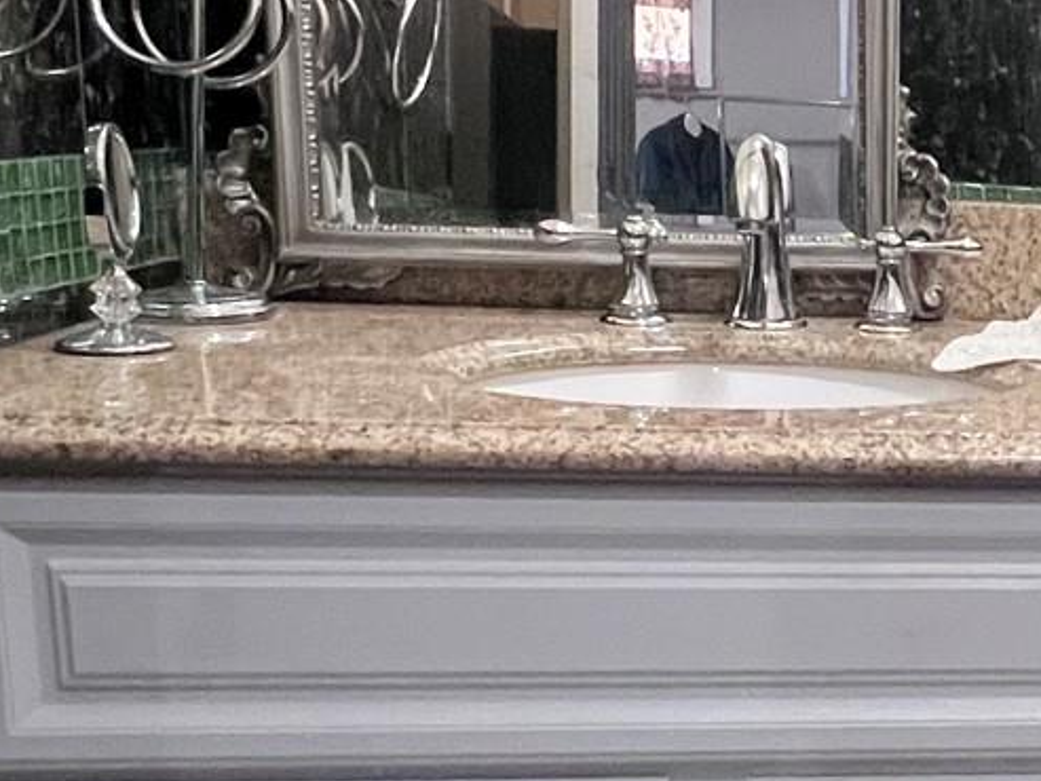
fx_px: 1624
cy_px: 469
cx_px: 1197
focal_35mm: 54
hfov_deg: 30.9
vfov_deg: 27.0
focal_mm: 1.57
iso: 500
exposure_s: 1/60
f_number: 1.8
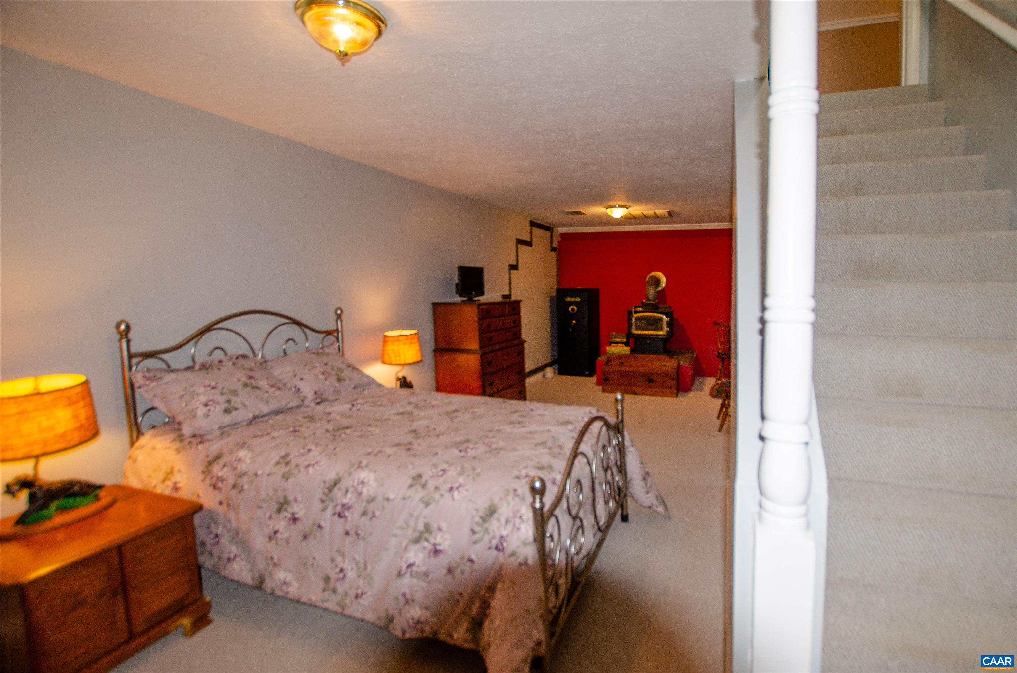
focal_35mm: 15
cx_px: 508
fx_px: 423
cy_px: 336
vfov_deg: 77.1
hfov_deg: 100.5
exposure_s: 1/60
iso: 100
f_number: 3.5
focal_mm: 10
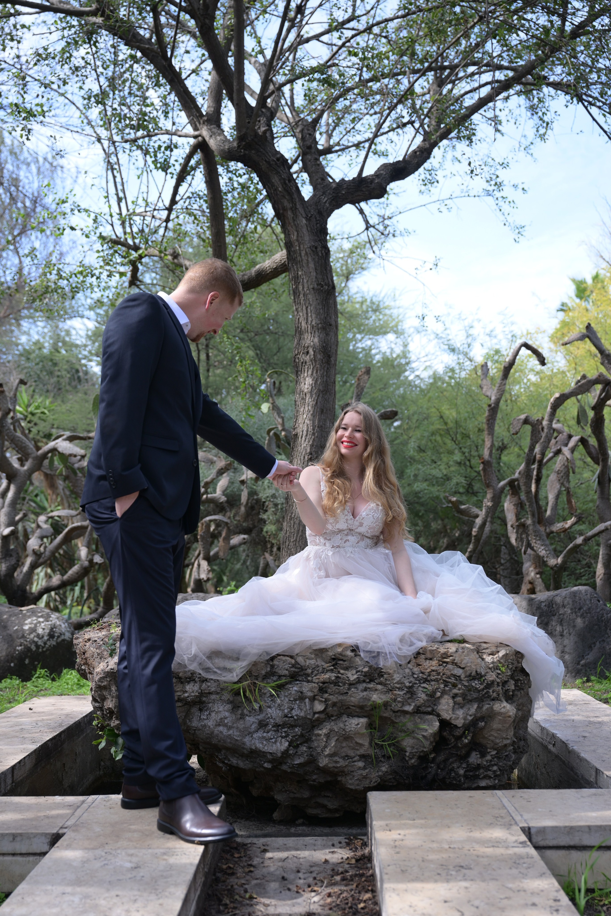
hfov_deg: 33.4
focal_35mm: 40
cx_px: 306
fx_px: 1017
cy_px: 458
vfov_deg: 48.4
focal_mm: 40
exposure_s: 1/400
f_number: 3.5
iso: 125
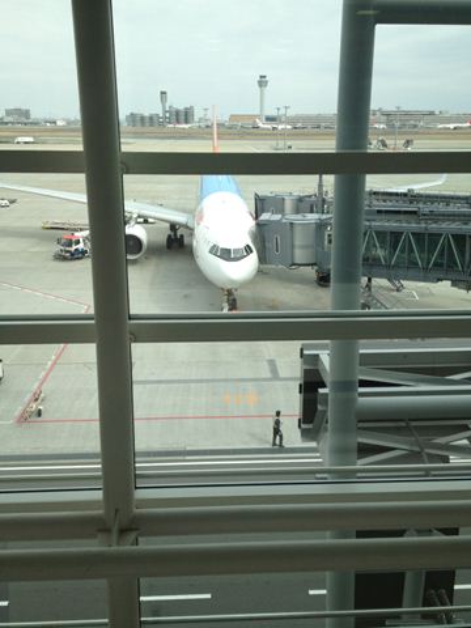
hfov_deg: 40.7
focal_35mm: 35
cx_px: 236
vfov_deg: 52.6
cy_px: 314
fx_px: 635
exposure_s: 1/736
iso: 64
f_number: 2.4
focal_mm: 4.28
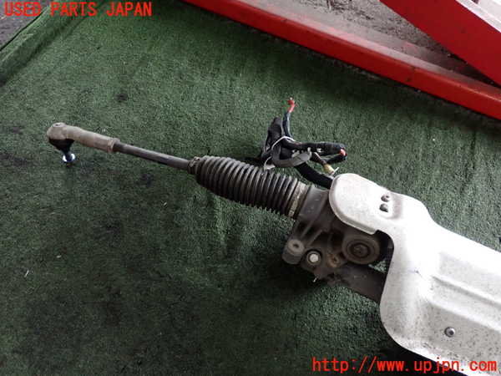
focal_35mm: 30
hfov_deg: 60.0
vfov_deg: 46.8
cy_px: 188
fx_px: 434
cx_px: 250
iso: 800
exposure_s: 1/25
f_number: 2.3
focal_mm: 5.4
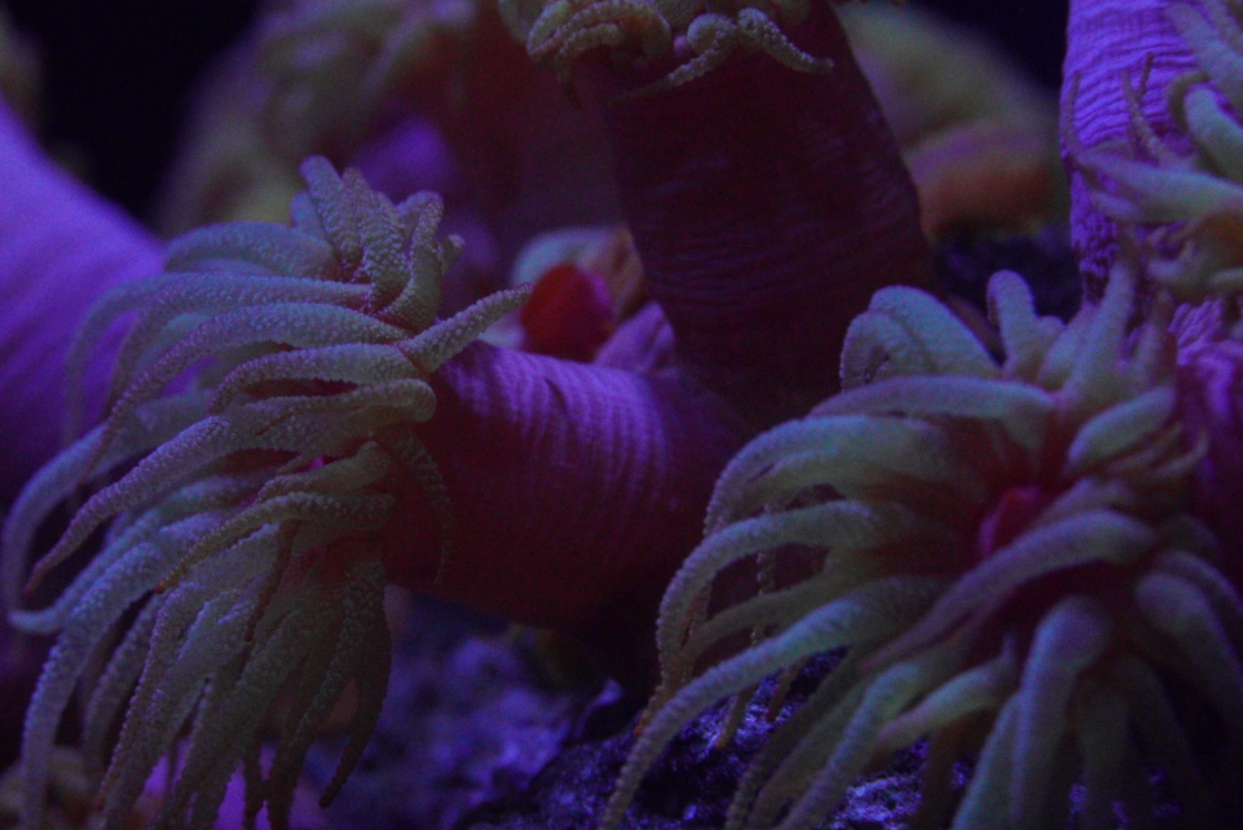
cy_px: 301
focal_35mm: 227
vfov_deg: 6.1
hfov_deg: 9.1
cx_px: 351
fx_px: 7842
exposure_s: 1/80
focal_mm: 90
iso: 4000
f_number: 7.1
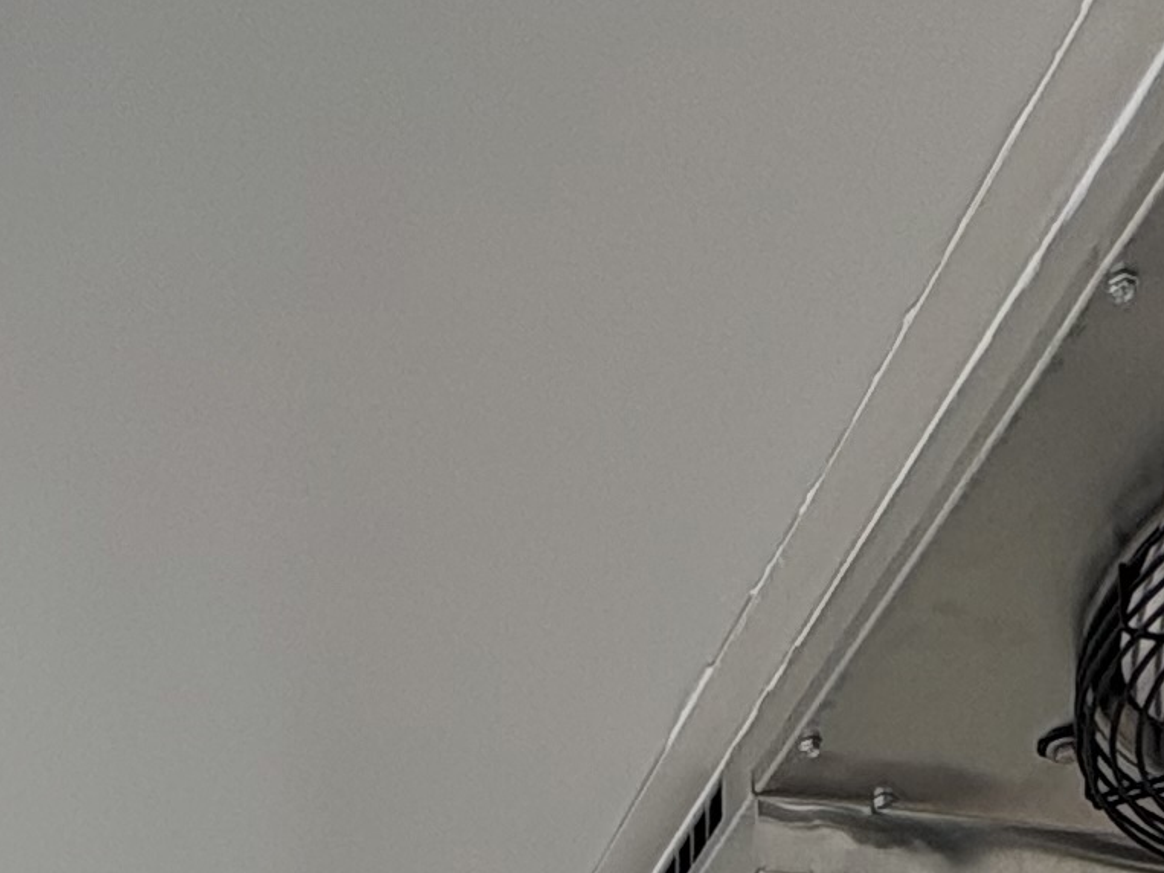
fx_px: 2488
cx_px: 404
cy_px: 2033
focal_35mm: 74
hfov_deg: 26.2
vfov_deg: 14.3
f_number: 2.2
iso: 40
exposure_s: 1/111
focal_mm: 2.22
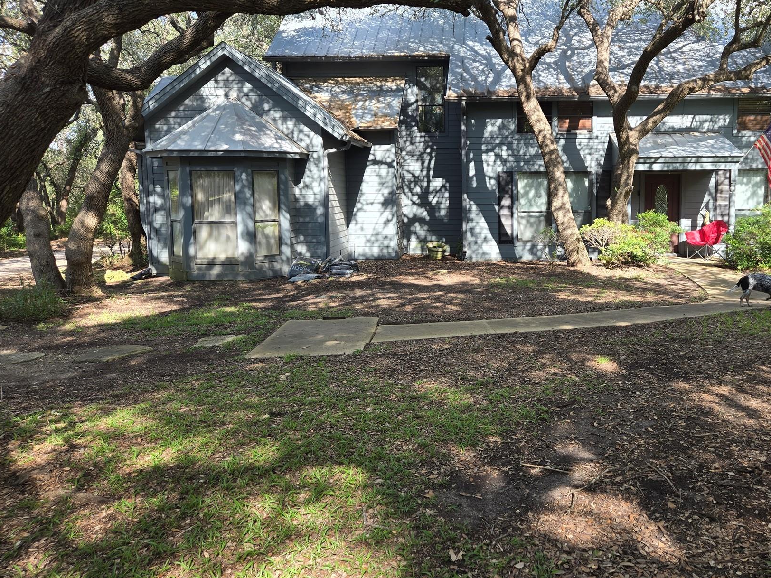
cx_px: 483
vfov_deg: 48.1
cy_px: 250
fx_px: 646
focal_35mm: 29
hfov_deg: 60.8
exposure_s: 1/221
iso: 25
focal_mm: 5.4
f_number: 1.8
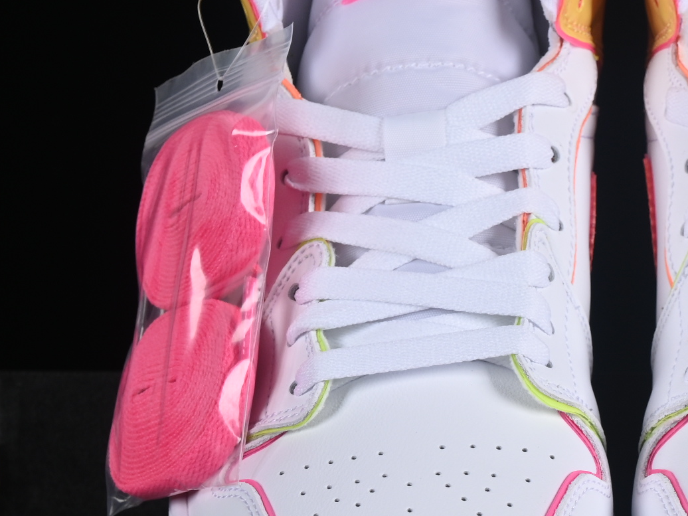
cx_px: 631
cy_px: 402
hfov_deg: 10.6
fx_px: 3697
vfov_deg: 8.0
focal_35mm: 186
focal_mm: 48
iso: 160
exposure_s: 1/125
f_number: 8
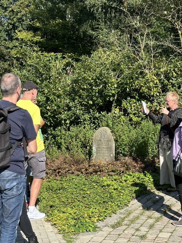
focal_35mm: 65
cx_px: 77
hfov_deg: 22.6
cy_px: 122
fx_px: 455
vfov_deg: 29.8
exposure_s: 1/1880
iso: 64
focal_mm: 6.86
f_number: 1.78
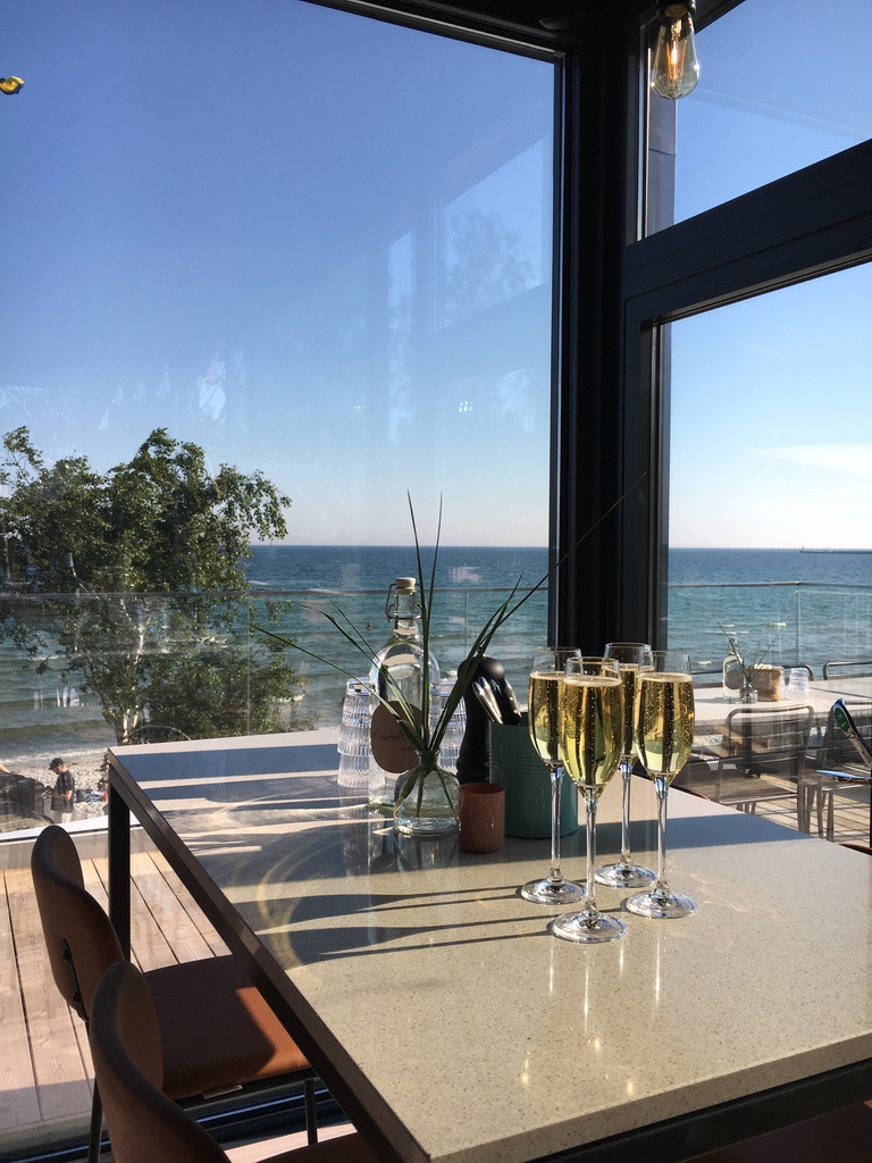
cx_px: 436
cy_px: 582
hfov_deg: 48.2
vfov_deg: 61.7
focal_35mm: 29
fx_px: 974
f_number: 2.2
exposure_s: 1/1304
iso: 25
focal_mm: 4.15
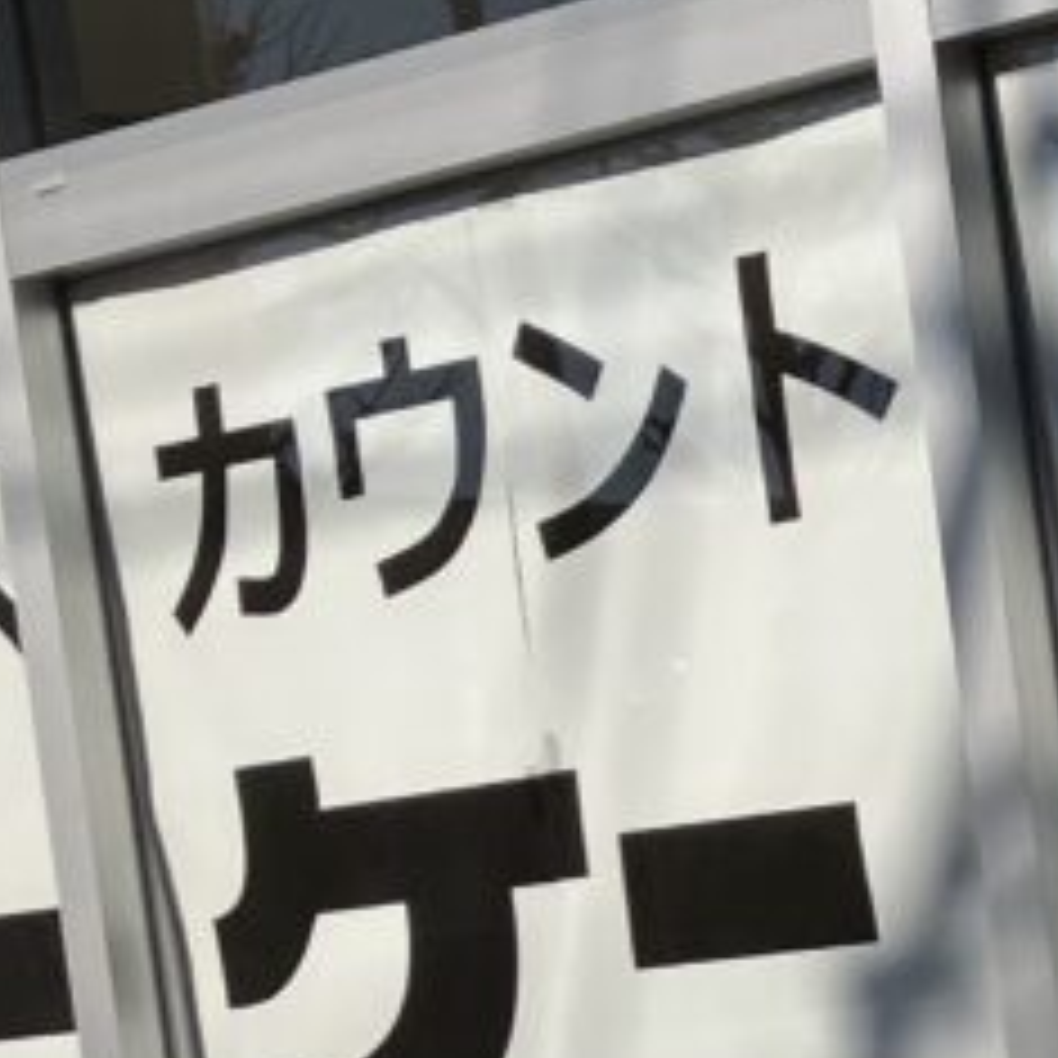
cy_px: 1193
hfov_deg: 11.4
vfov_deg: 12.7
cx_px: 2278
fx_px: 4668
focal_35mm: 135
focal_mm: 3.99
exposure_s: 1/5405
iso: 32
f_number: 1.8
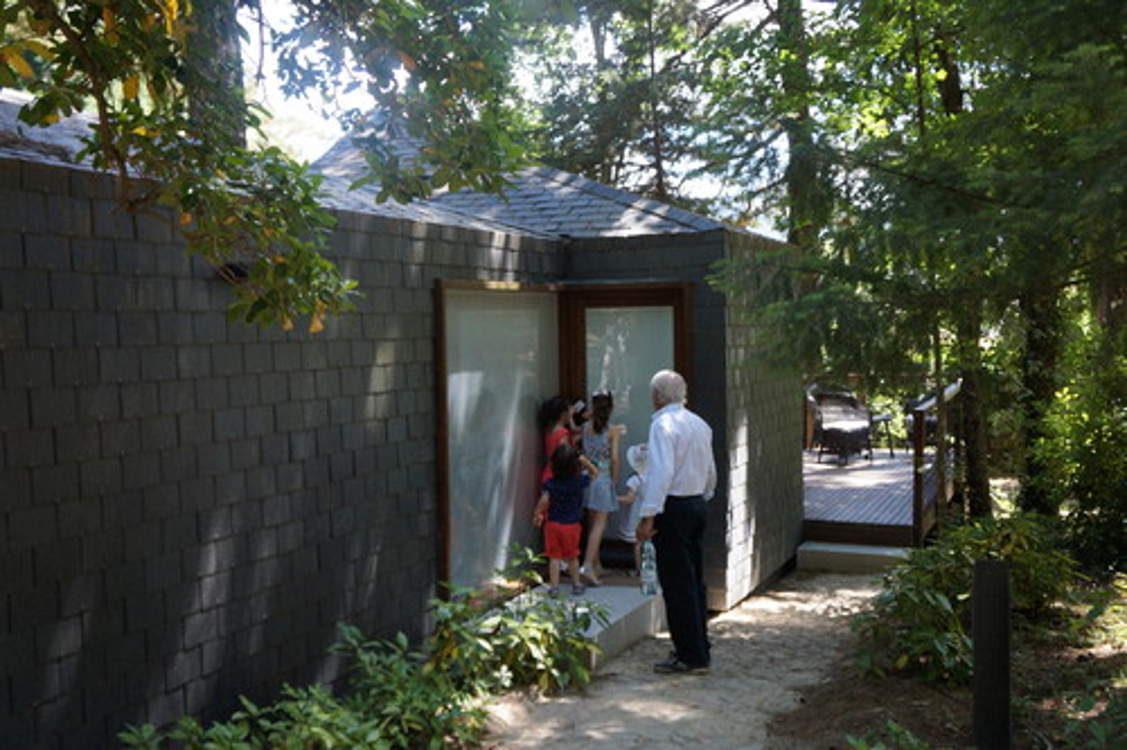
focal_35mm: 39
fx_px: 1220
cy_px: 375
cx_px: 564
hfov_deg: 49.6
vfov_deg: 34.2
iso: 400
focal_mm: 26
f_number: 4
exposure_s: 1/250
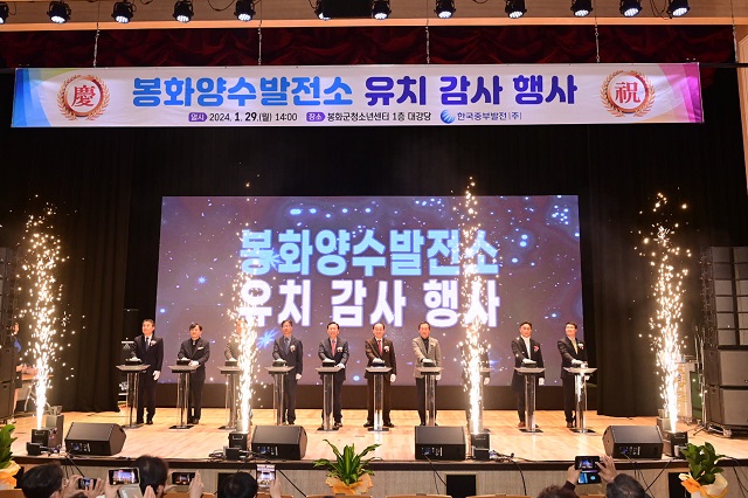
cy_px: 249
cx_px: 374
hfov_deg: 63.7
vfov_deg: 44.9
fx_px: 602
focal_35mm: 29
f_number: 4.5
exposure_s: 1/200
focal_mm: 29
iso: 2500
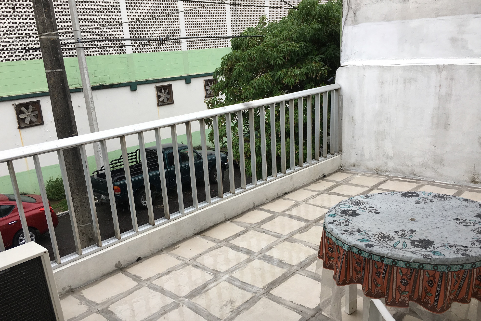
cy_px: 183
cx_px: 235
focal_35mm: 31
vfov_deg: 42.2
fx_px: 414
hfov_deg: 60.3
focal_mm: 4.15
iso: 25
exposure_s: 1/343
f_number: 2.2
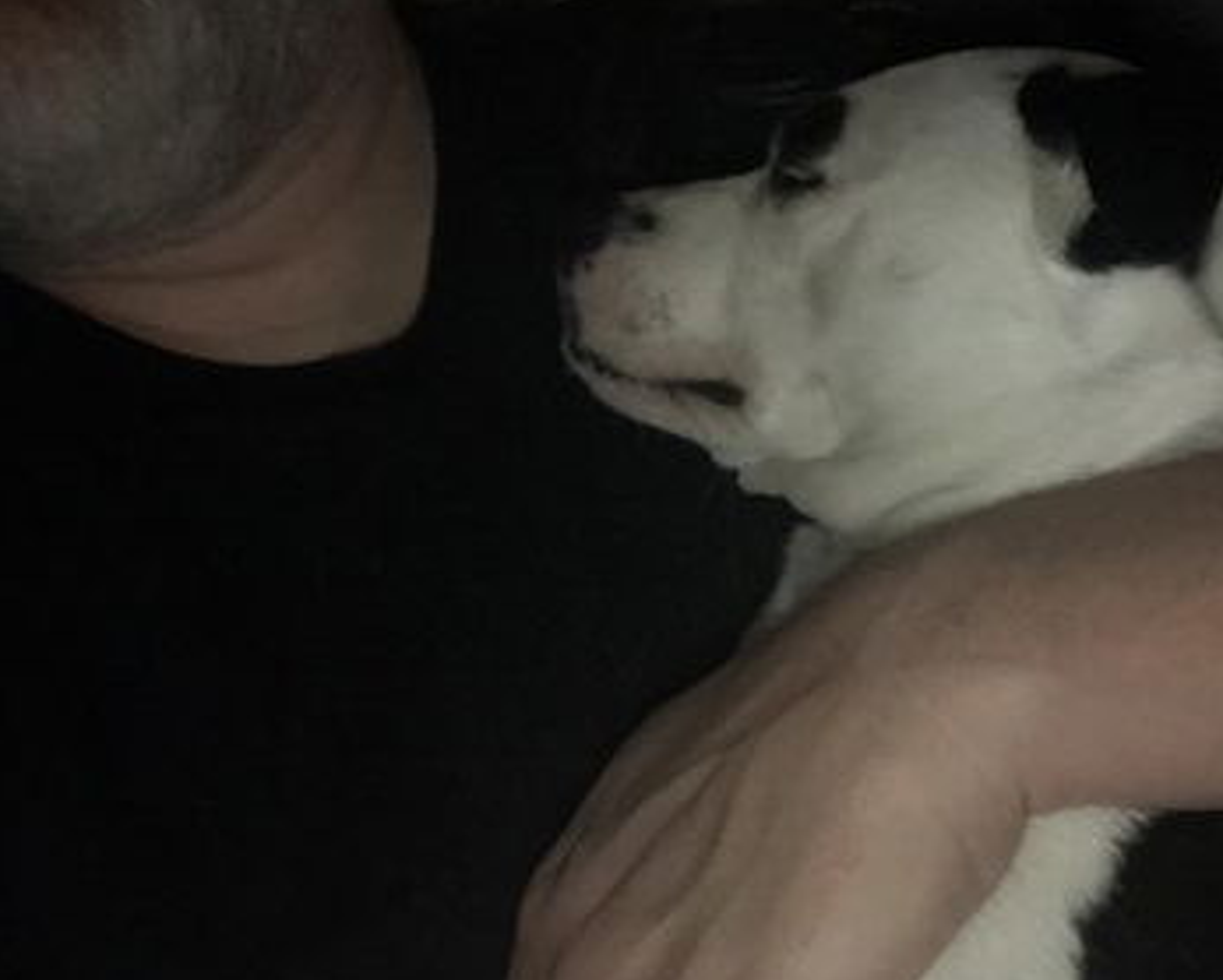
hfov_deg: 34.5
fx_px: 1956
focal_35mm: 54
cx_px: 788
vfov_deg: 28.1
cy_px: 476
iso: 400
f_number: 2.2
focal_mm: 2.87
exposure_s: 1/16
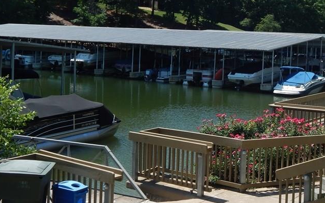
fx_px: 532
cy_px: 43
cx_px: 257
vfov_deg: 21.4
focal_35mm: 60
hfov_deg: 33.1
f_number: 3.3
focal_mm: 6.1
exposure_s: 1/1250
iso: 125
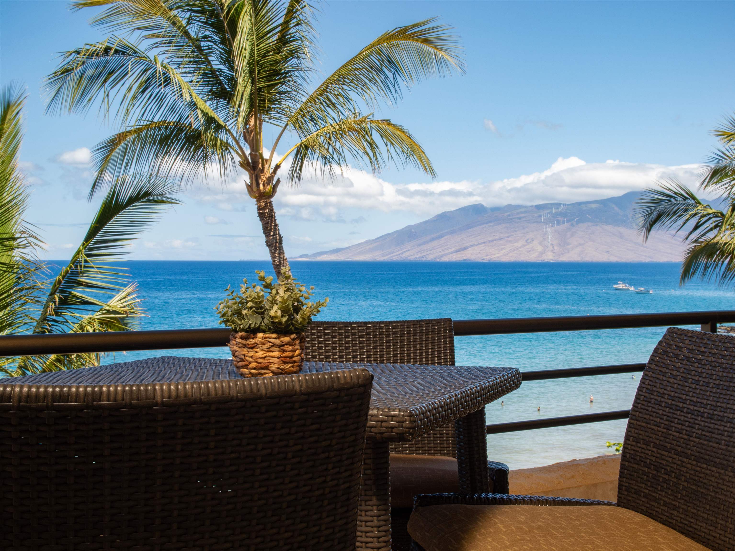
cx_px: 368
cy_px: 276
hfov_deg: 33.2
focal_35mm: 58
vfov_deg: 25.2
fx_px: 1232
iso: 400
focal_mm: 29
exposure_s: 1/30
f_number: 14
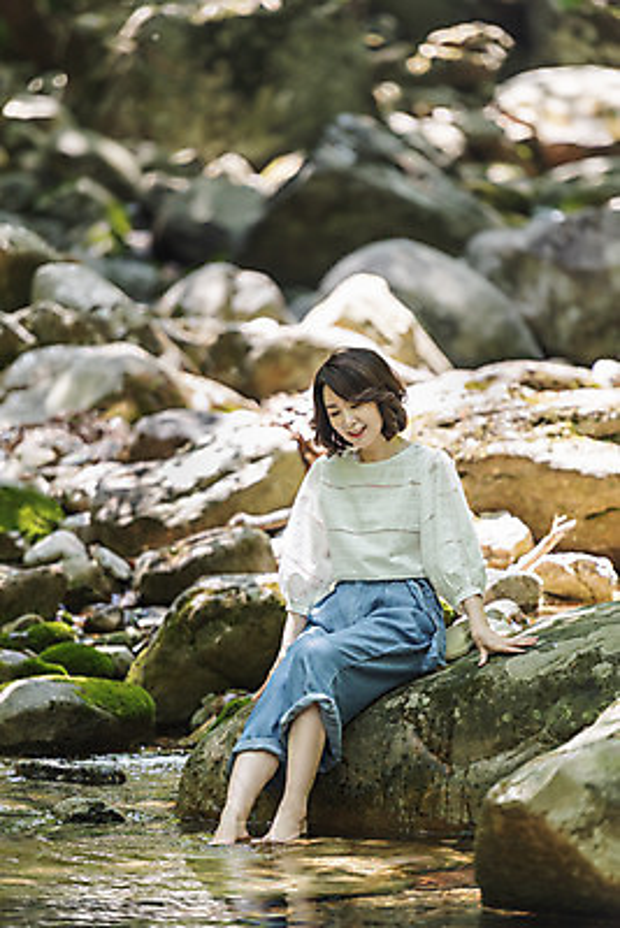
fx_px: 4904
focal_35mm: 190
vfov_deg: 10.8
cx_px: 310
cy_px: 464
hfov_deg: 7.2
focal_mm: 190
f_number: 2.8
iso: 400
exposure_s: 1/500
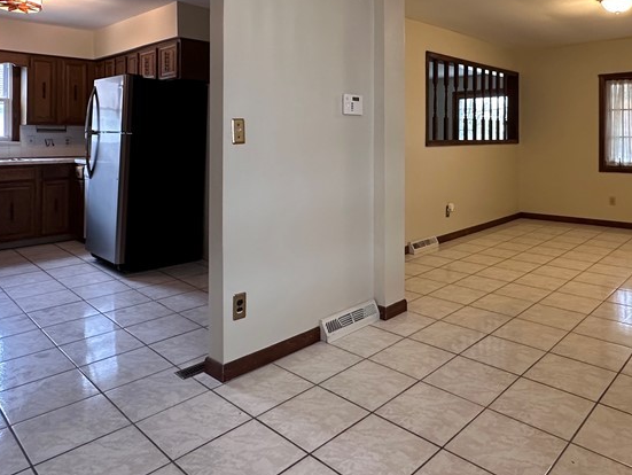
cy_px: 134
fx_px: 475
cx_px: 368
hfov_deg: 66.8
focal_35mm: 26
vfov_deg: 51.4
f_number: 2.2
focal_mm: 2.22
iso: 320
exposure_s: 1/60
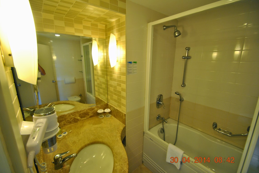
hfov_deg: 100.3
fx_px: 108
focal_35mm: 15
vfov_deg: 77.5
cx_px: 130
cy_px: 86
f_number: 3.5
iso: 320
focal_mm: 10
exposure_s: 1/30
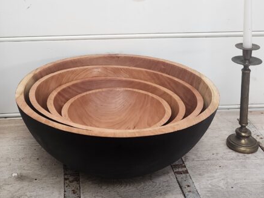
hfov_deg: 35.4
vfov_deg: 25.9
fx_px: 412
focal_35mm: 54
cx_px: 105
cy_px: 9
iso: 100
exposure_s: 1/180
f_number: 1.8
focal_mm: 6.4
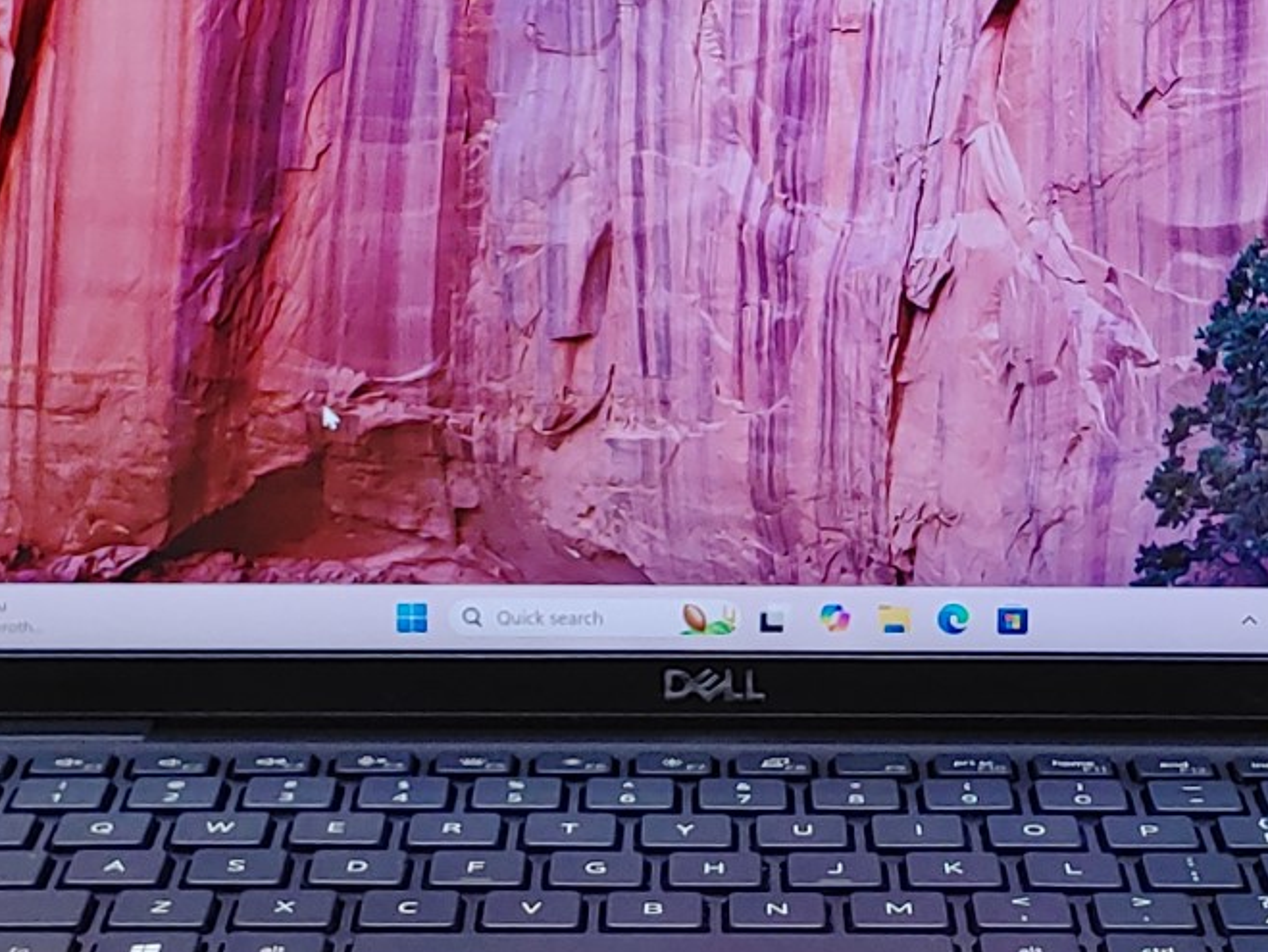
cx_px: 700
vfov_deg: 13.8
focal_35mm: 107
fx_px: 3922
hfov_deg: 18.4
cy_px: 469
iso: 50
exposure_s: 1/120
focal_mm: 4.36
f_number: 1.8
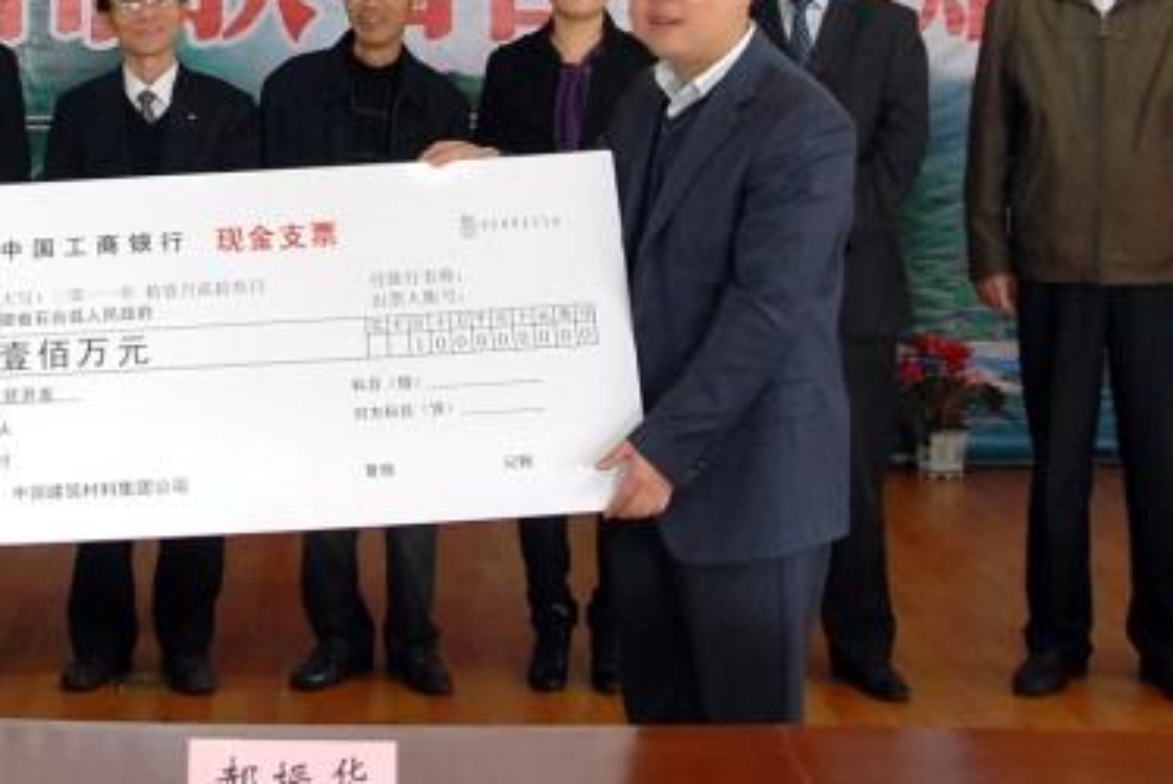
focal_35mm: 74
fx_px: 2413
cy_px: 2
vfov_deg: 18.0
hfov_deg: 26.5
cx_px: 147
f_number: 3.5
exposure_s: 1/40
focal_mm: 18
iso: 400
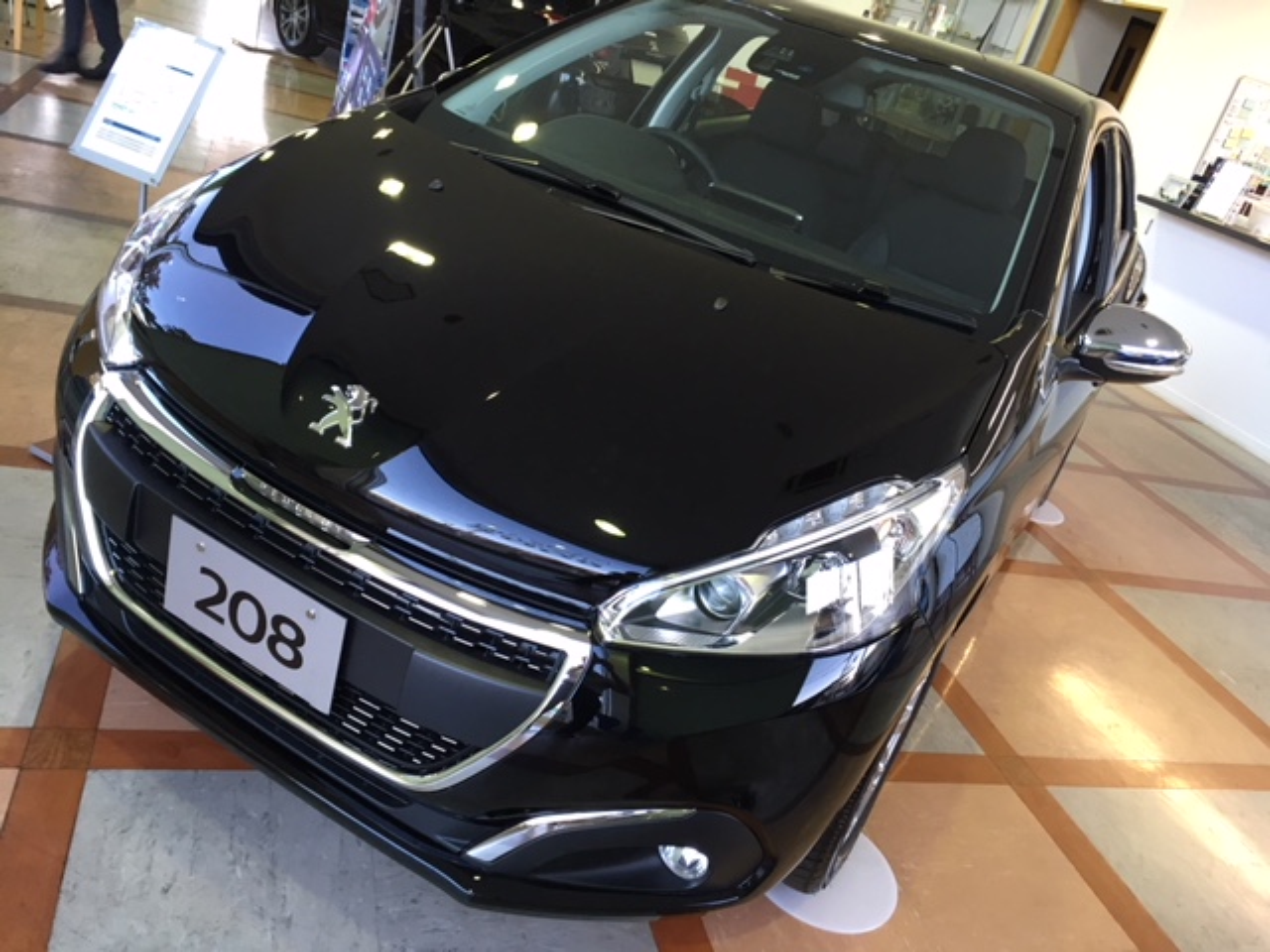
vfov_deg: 48.2
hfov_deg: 61.7
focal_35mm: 29
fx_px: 1064
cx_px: 635
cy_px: 476
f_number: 2.2
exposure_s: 1/30
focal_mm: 4.15
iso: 80
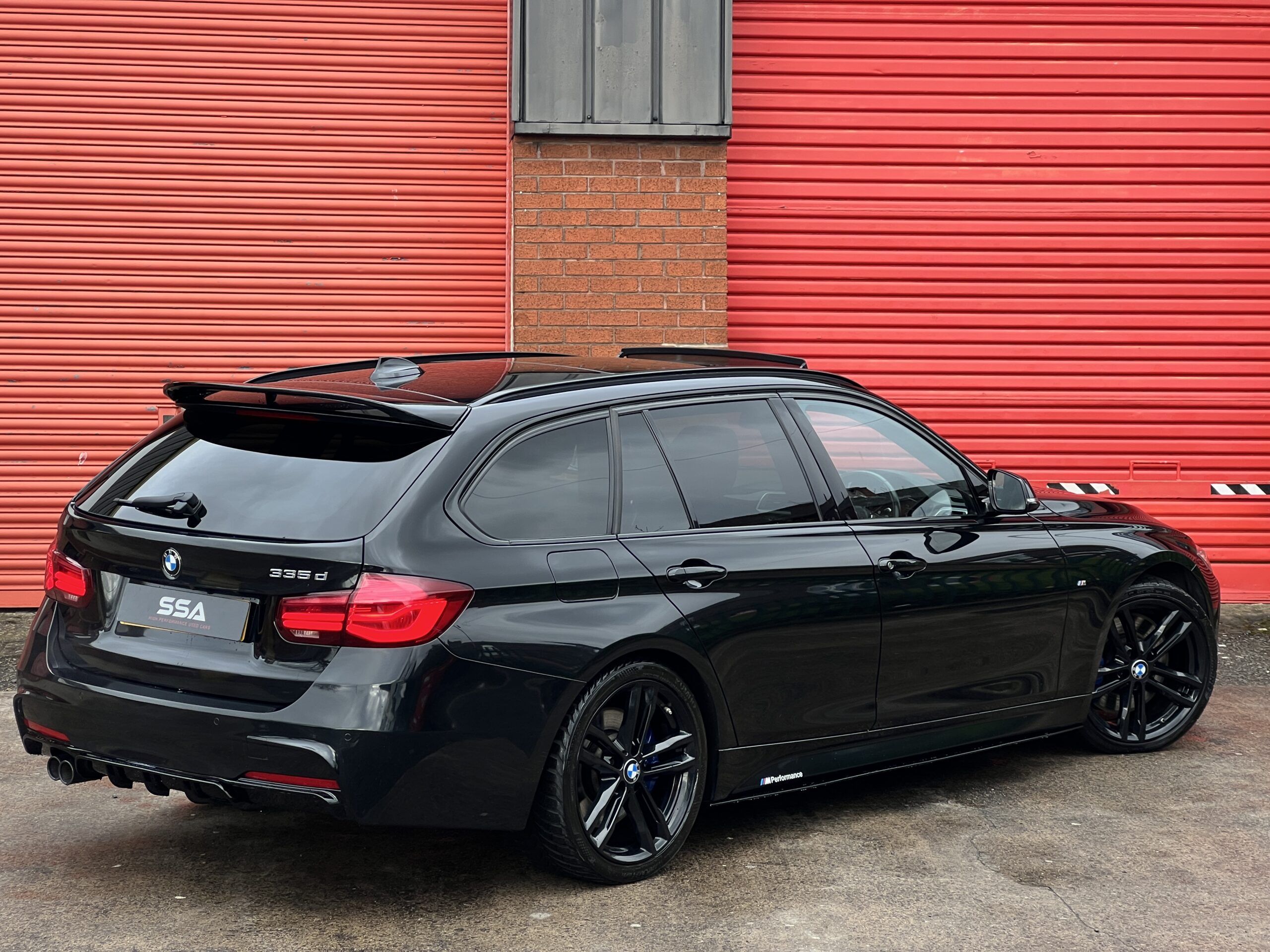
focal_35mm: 77
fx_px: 2825
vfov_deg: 19.1
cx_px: 635
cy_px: 476
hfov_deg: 25.3
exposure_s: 1/99
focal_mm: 9
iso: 40
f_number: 2.8
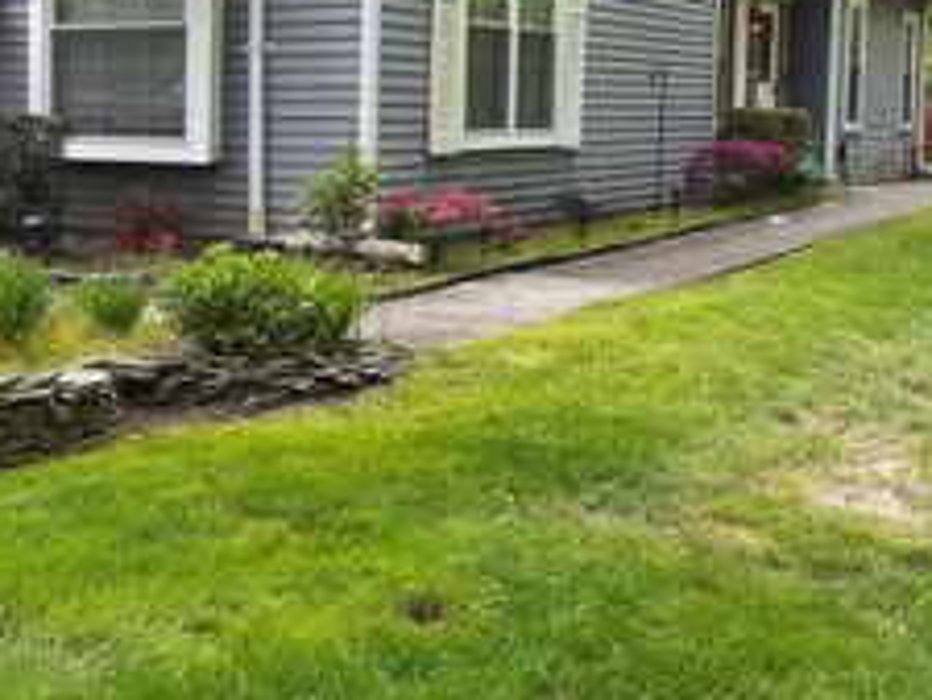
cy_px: 255
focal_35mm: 60
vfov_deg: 24.4
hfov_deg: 31.2
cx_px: 157
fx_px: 1616
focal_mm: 3.6
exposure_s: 1/245
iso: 40
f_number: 1.9
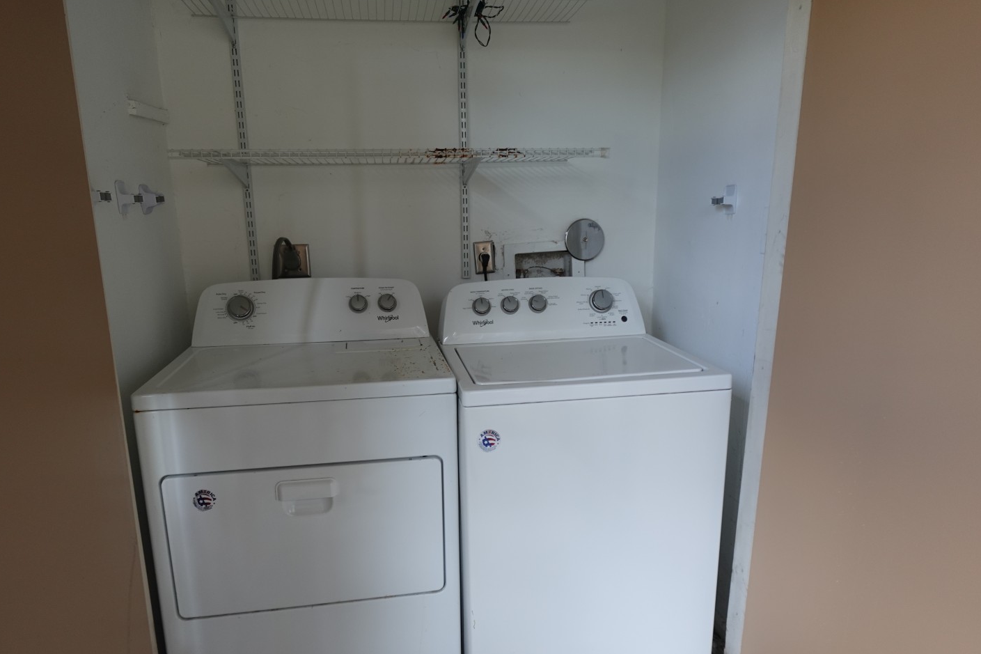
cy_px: 361
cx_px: 476
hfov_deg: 76.1
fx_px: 627
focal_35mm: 23
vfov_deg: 55.0
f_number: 2
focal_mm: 7.6
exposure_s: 1/100
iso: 125
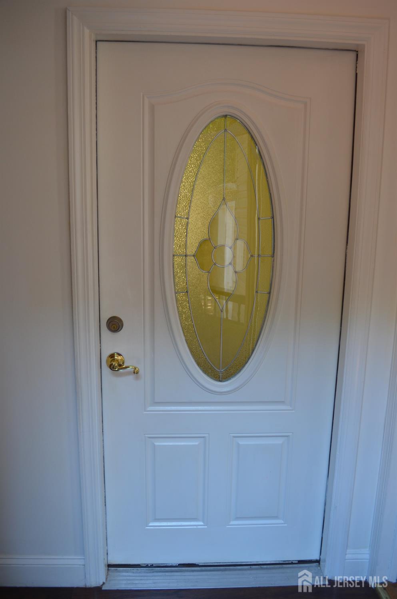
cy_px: 300
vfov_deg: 67.5
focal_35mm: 27
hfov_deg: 47.8
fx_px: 448
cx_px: 198
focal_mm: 18
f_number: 4
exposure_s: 1/60
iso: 450
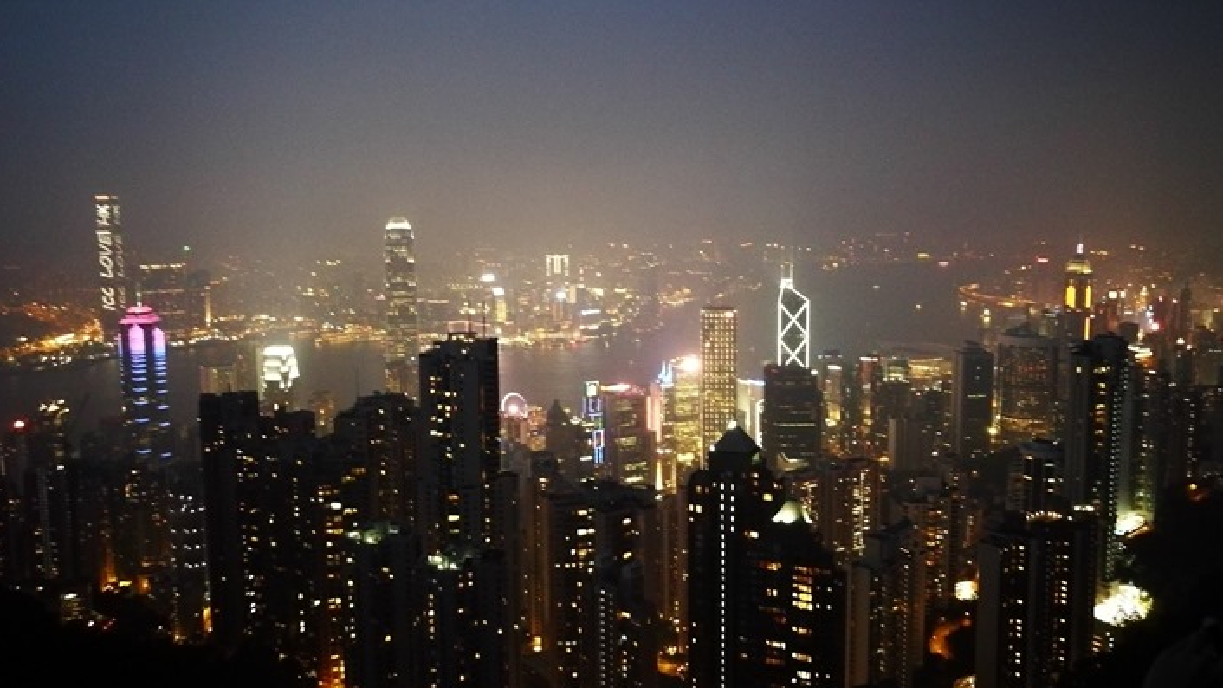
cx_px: 603
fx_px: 973
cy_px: 312
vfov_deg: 38.9
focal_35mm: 30
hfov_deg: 64.3
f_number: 2.2
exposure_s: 1/17.1
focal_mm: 4.5
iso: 3200
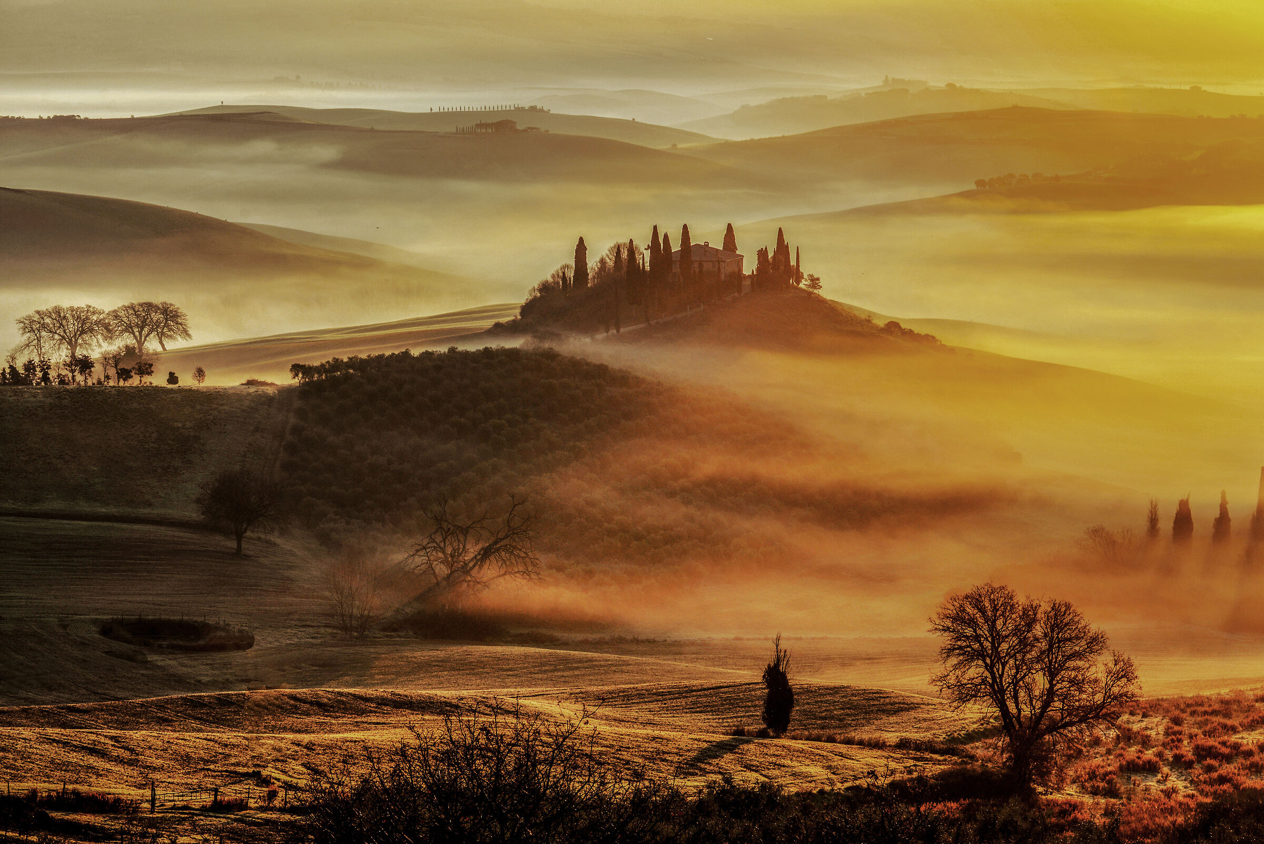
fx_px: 3582
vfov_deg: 13.4
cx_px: 632
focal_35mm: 102
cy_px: 422
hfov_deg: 20.0
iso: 100
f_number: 8
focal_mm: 102
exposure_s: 1/250
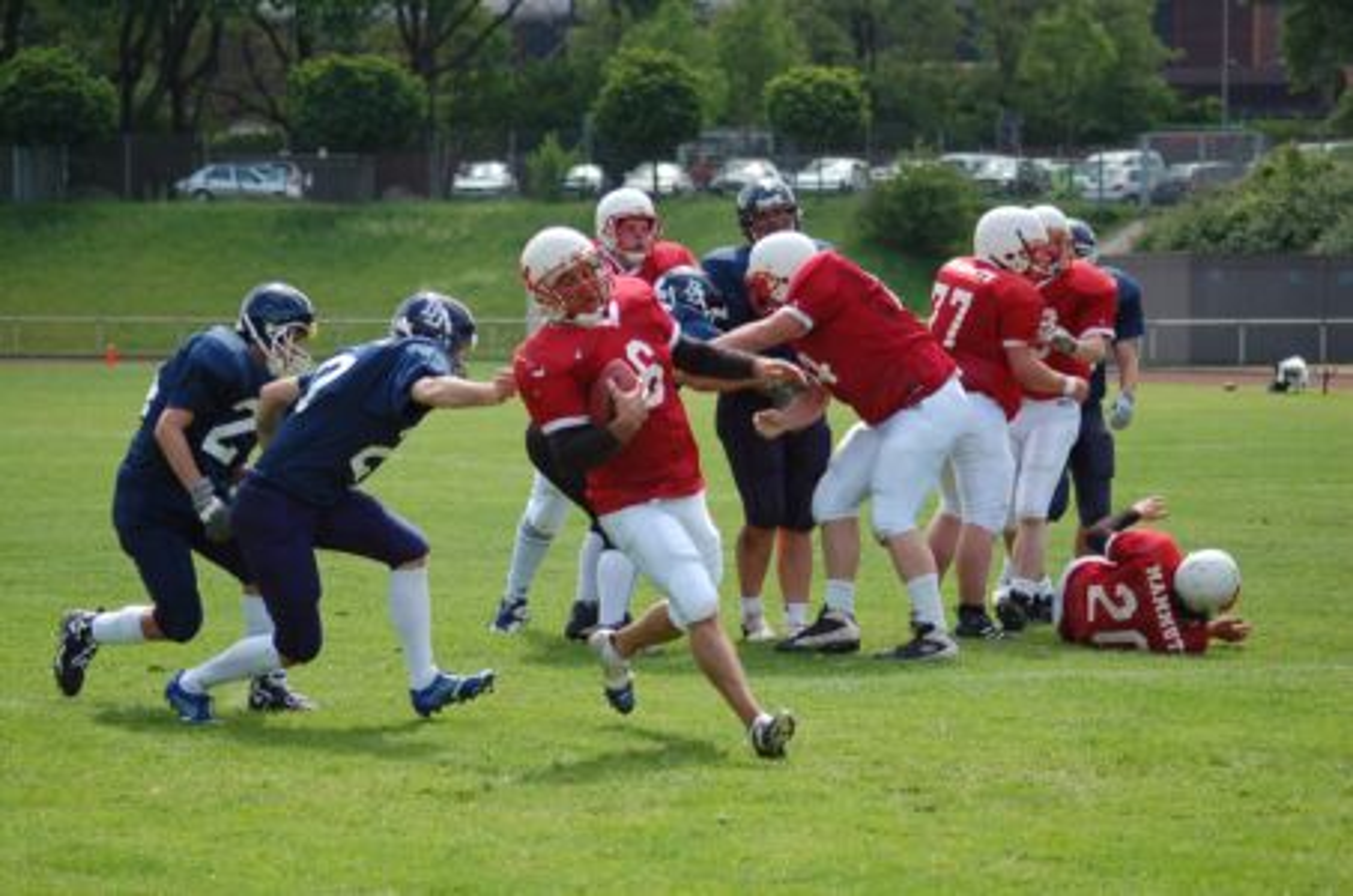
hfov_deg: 15.9
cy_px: 448
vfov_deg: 10.6
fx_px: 4838
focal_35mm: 129
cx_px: 676
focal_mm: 86
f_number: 4
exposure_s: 1/1000
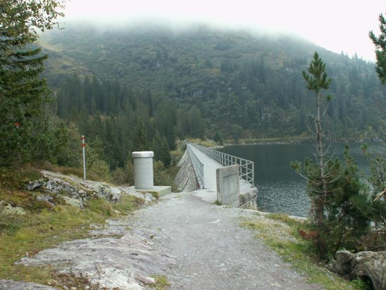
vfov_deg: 40.7
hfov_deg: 52.6
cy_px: 145
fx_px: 390
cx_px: 193
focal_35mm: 35
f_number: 4.5
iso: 50
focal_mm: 5.86
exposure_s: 1/40
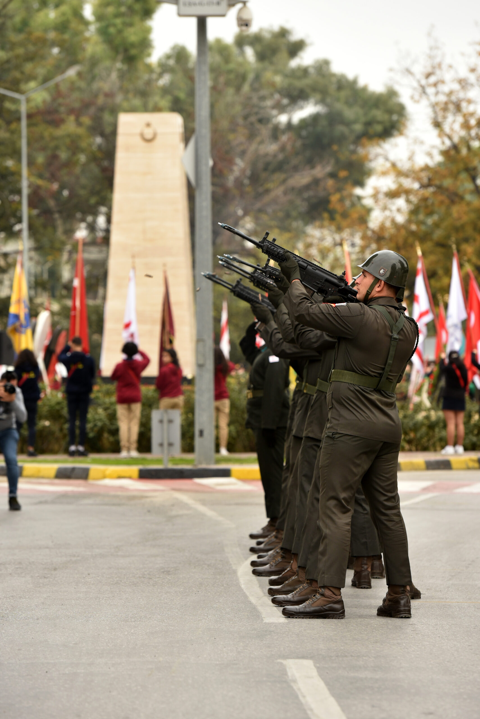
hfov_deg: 8.9
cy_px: 360
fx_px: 3097
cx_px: 240
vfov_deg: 13.2
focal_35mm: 155
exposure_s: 1/200
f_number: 5.6
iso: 400
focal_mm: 155
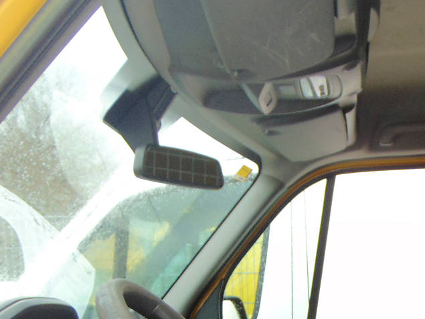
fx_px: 773
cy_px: 401
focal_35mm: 63
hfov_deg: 30.0
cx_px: 343
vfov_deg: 21.3
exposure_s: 1/80
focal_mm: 4.5
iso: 80
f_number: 3
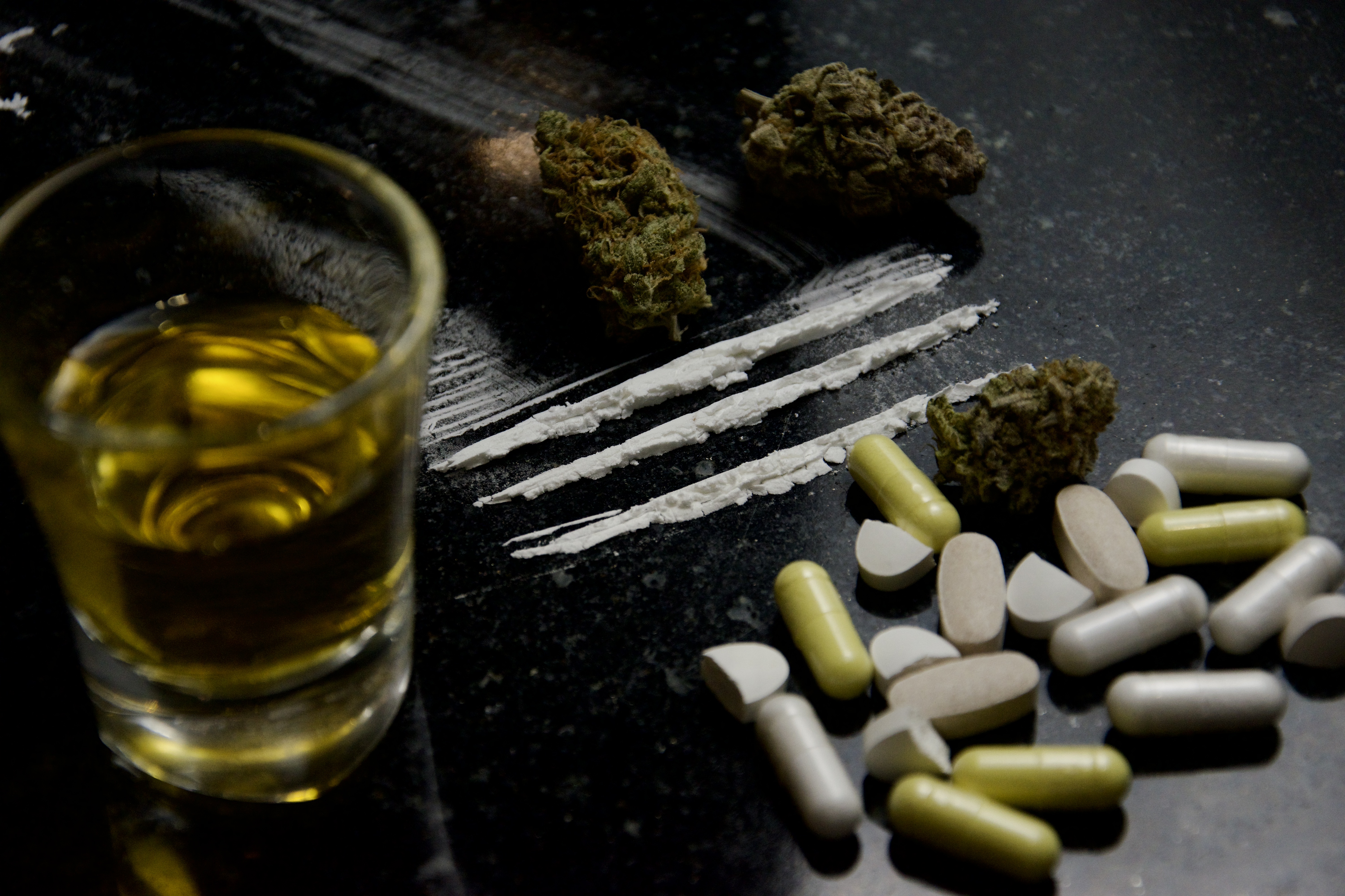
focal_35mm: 112
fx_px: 4203
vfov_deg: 12.2
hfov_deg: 18.2
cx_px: 672
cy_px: 448
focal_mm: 75
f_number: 5.6
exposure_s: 1/640
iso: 640
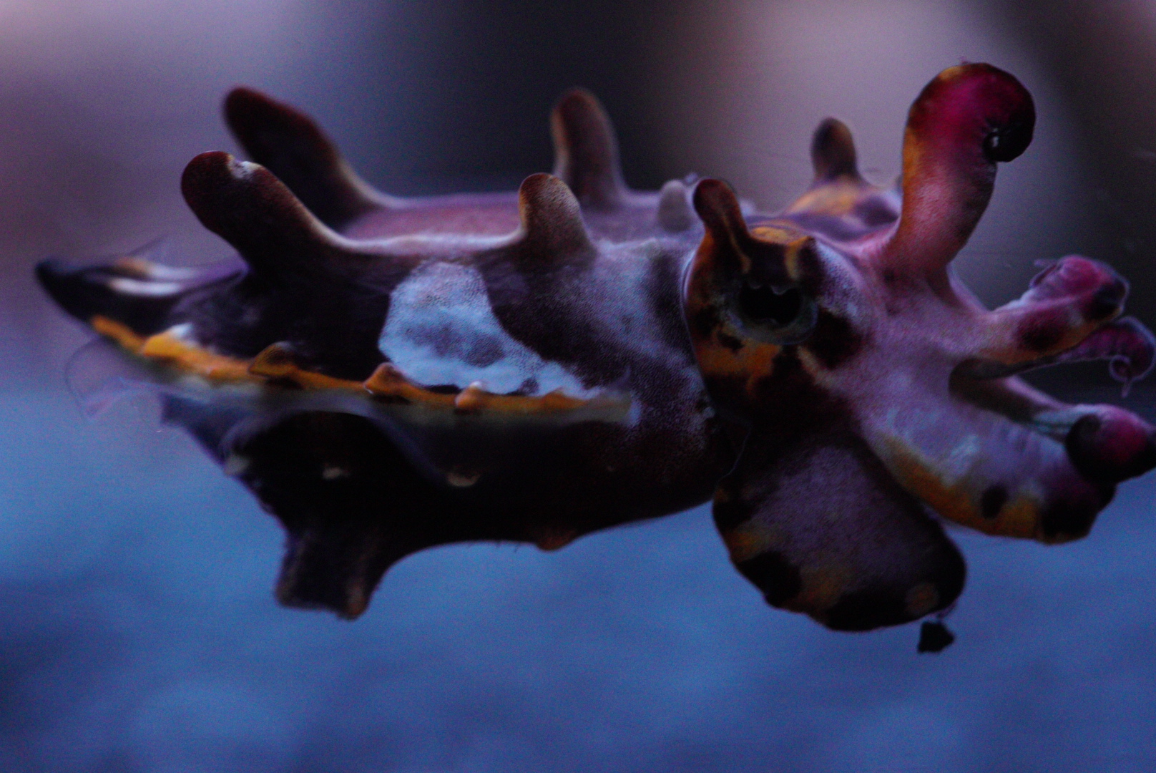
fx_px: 4338
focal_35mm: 135
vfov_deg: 10.2
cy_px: 386
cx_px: 578
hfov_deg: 15.2
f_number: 3.5
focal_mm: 90
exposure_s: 1/60
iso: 6400
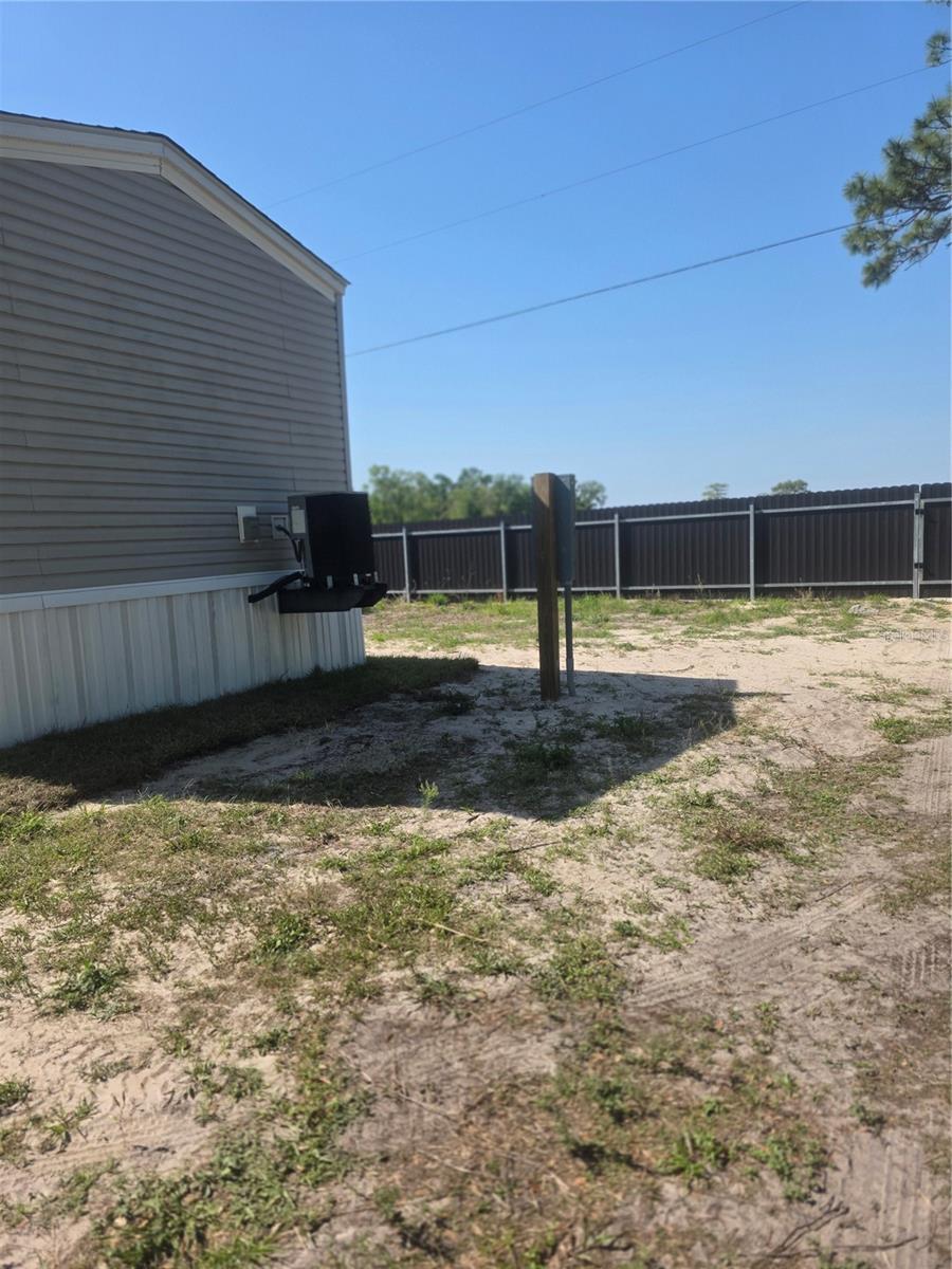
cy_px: 634
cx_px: 476
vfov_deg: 73.9
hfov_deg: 58.9
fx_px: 843
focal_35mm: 23
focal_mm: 6.3
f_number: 1.7
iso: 80
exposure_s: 1/5296
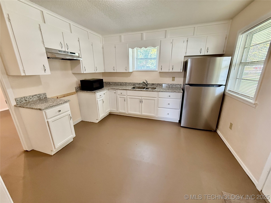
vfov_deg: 85.7
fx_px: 110
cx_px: 136
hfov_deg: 102.1
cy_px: 102
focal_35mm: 14
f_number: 2.2
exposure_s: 1/60
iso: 250
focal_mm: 2.22
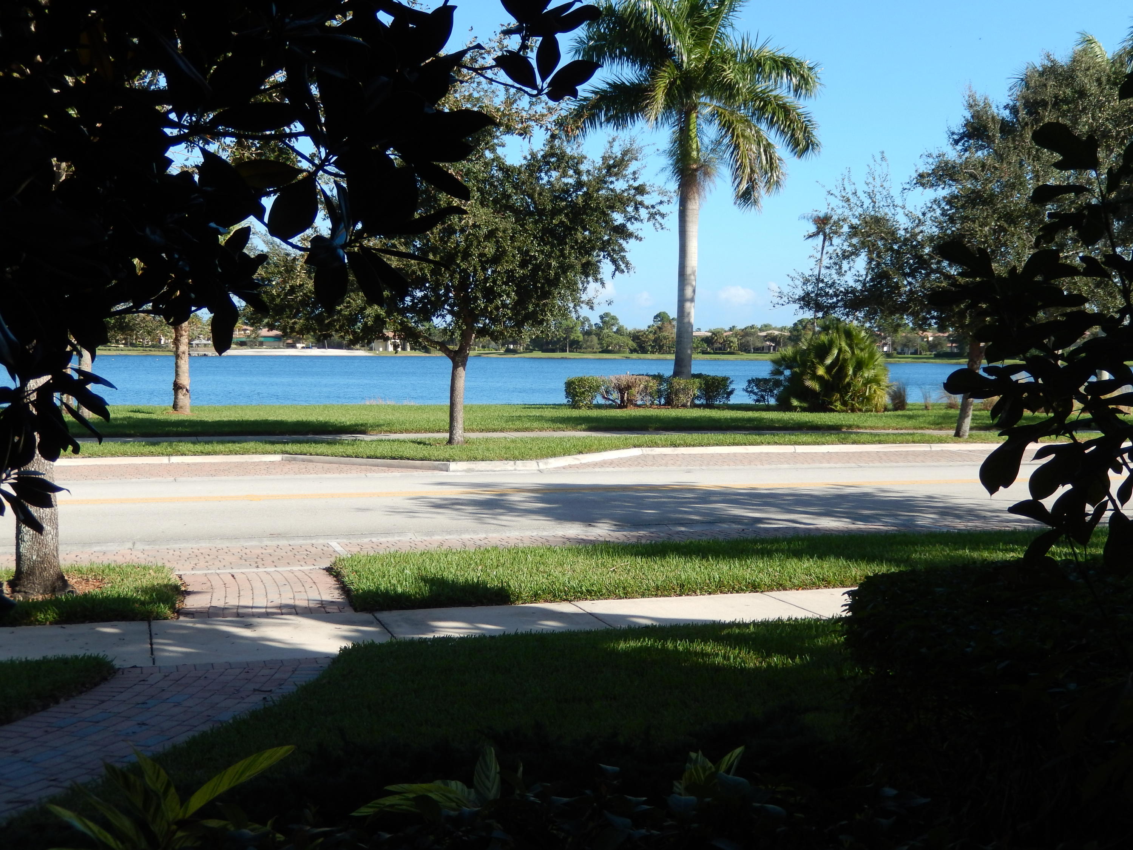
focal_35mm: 45
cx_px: 566
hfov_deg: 42.1
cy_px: 425
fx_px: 1473
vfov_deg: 32.2
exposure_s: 1/640
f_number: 4.3
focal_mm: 8.1
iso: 125
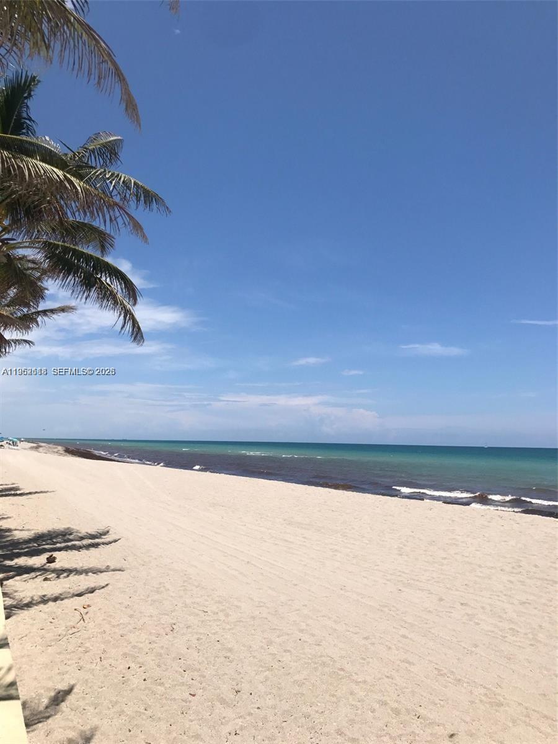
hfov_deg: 49.7
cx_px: 279
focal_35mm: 28
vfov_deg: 63.4
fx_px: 602
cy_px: 372
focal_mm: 3.99
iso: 20
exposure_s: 1/4566
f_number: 1.8
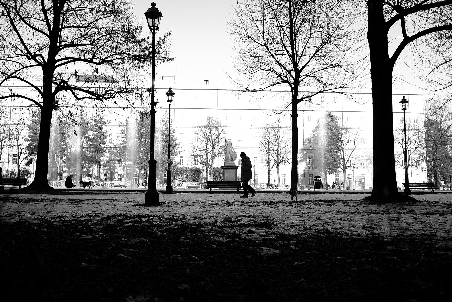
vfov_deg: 36.9
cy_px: 151
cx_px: 226
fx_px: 452
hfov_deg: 53.1
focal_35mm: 36
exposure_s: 1/640
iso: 100
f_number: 2.8
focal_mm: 24
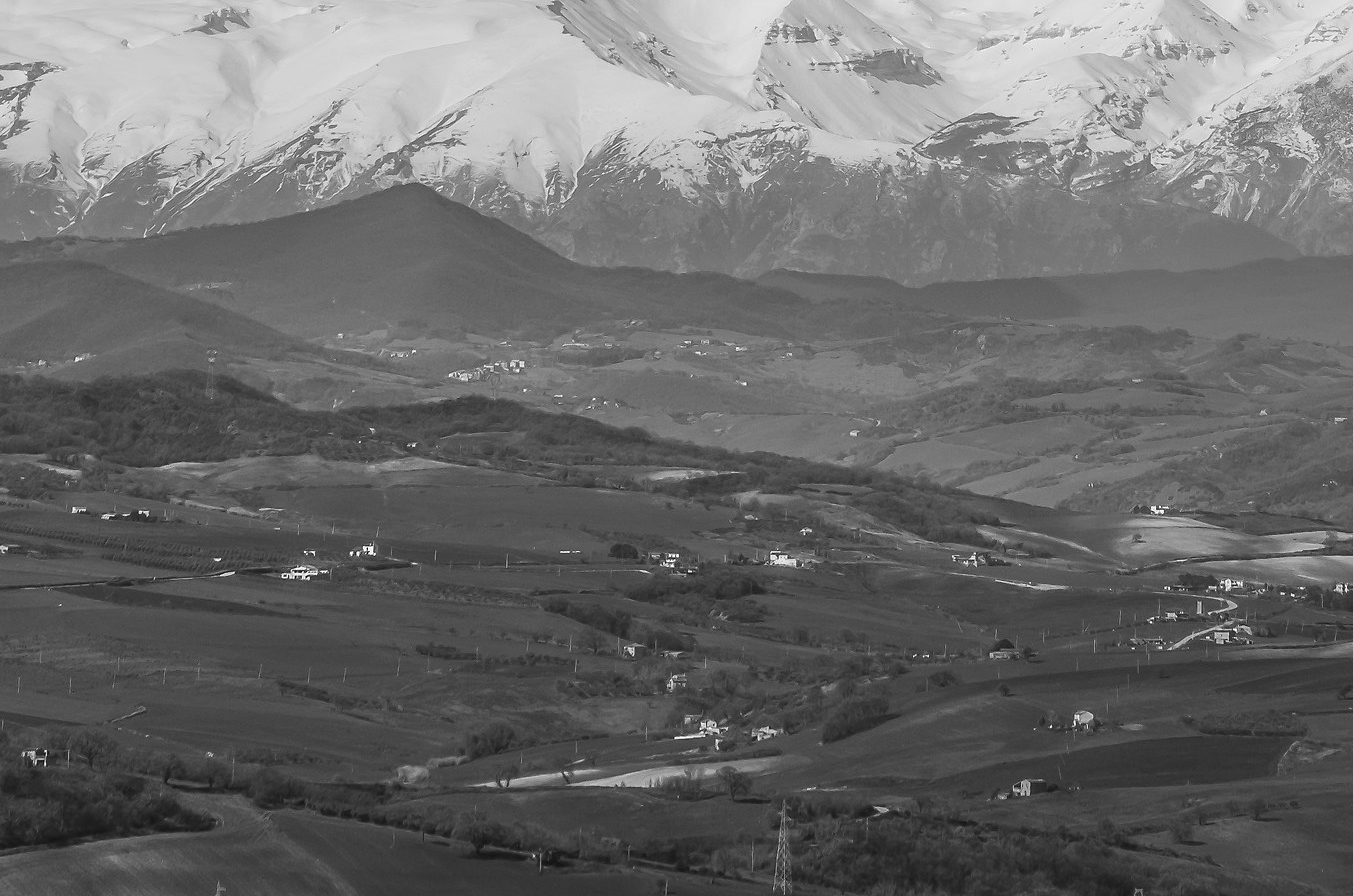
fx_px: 16460
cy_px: 108
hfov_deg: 4.7
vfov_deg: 3.1
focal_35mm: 439
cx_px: 952
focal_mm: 165
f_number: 13
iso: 100
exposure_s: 1/250
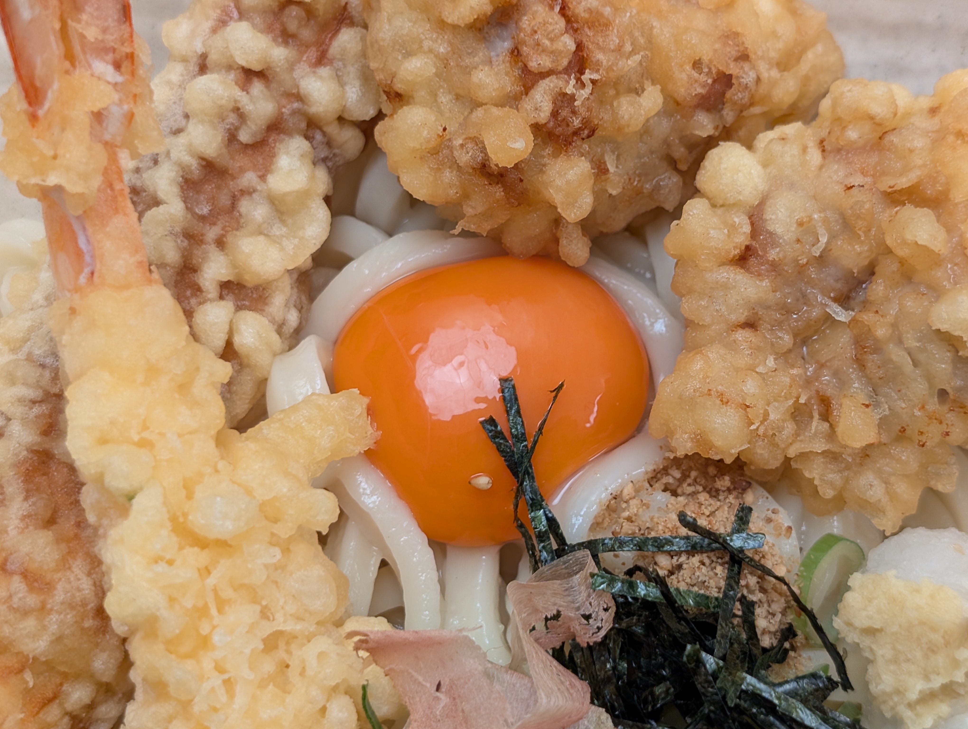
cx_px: 484
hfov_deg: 38.9
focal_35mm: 49
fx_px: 1372
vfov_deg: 29.7
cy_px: 364
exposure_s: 1/24
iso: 75
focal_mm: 6.9
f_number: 1.68
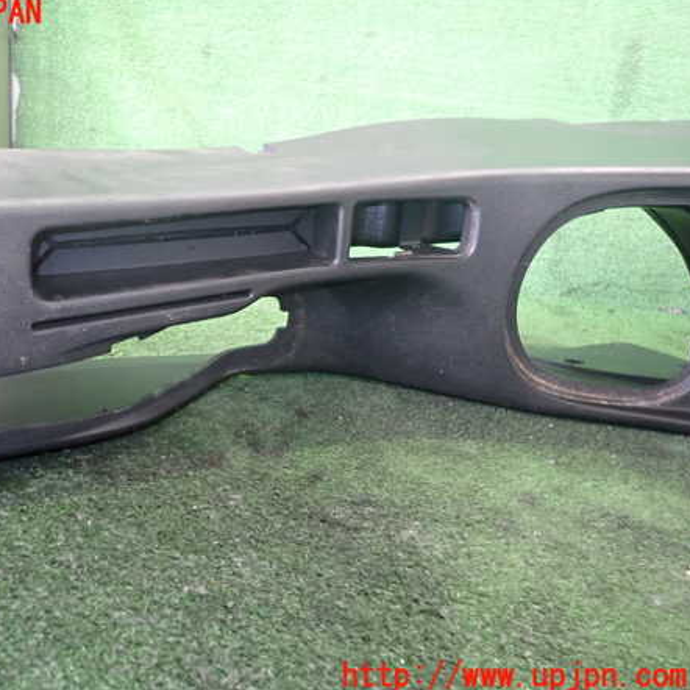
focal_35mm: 30
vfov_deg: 54.0
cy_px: 345
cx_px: 226
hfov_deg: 52.9
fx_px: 677
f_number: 2
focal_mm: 4.5
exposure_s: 1/30
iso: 640
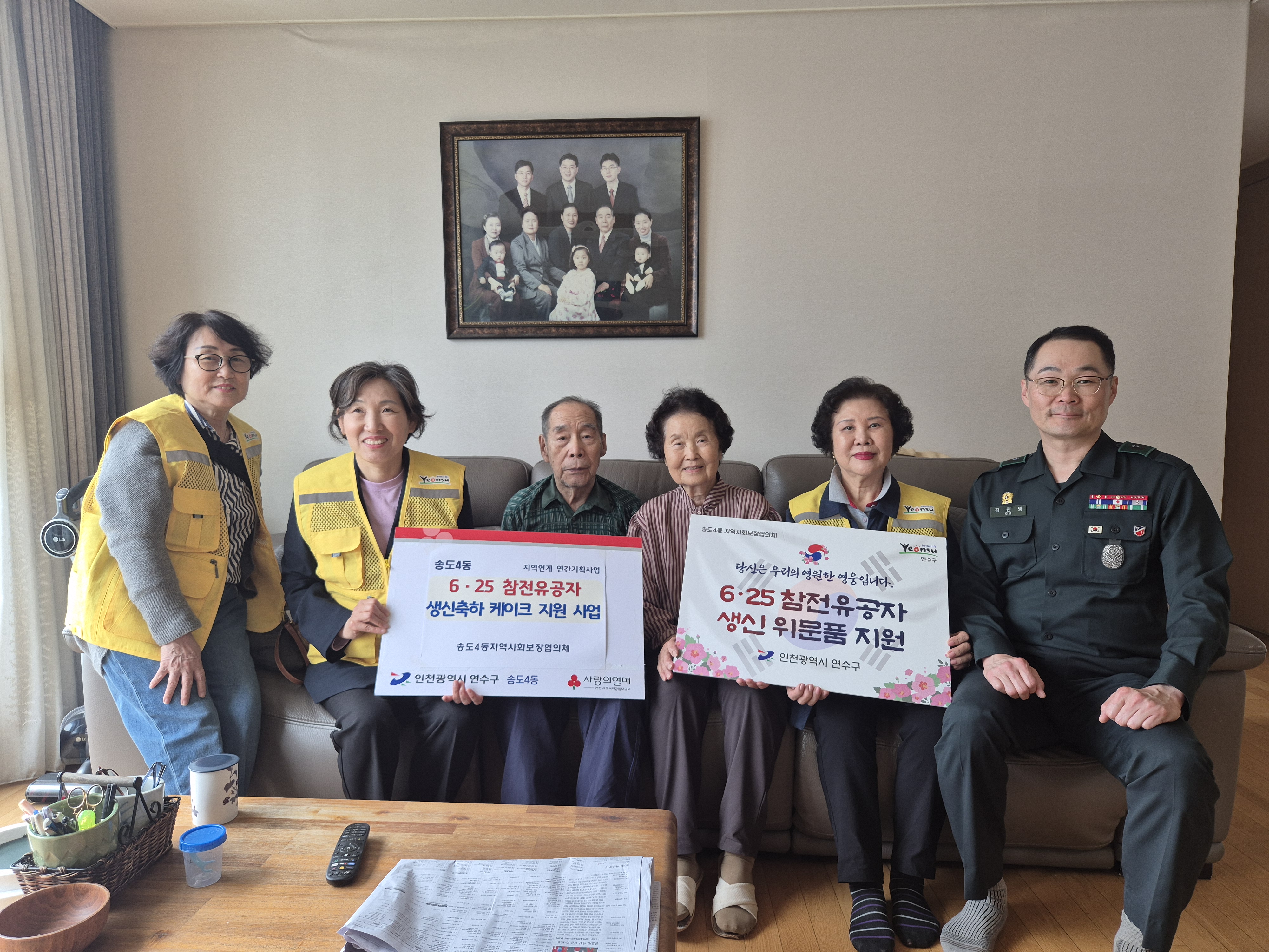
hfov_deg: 73.9
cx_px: 634
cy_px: 476
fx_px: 843
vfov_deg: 58.9
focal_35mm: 23
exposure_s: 1/120
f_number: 1.8
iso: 80
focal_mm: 5.4
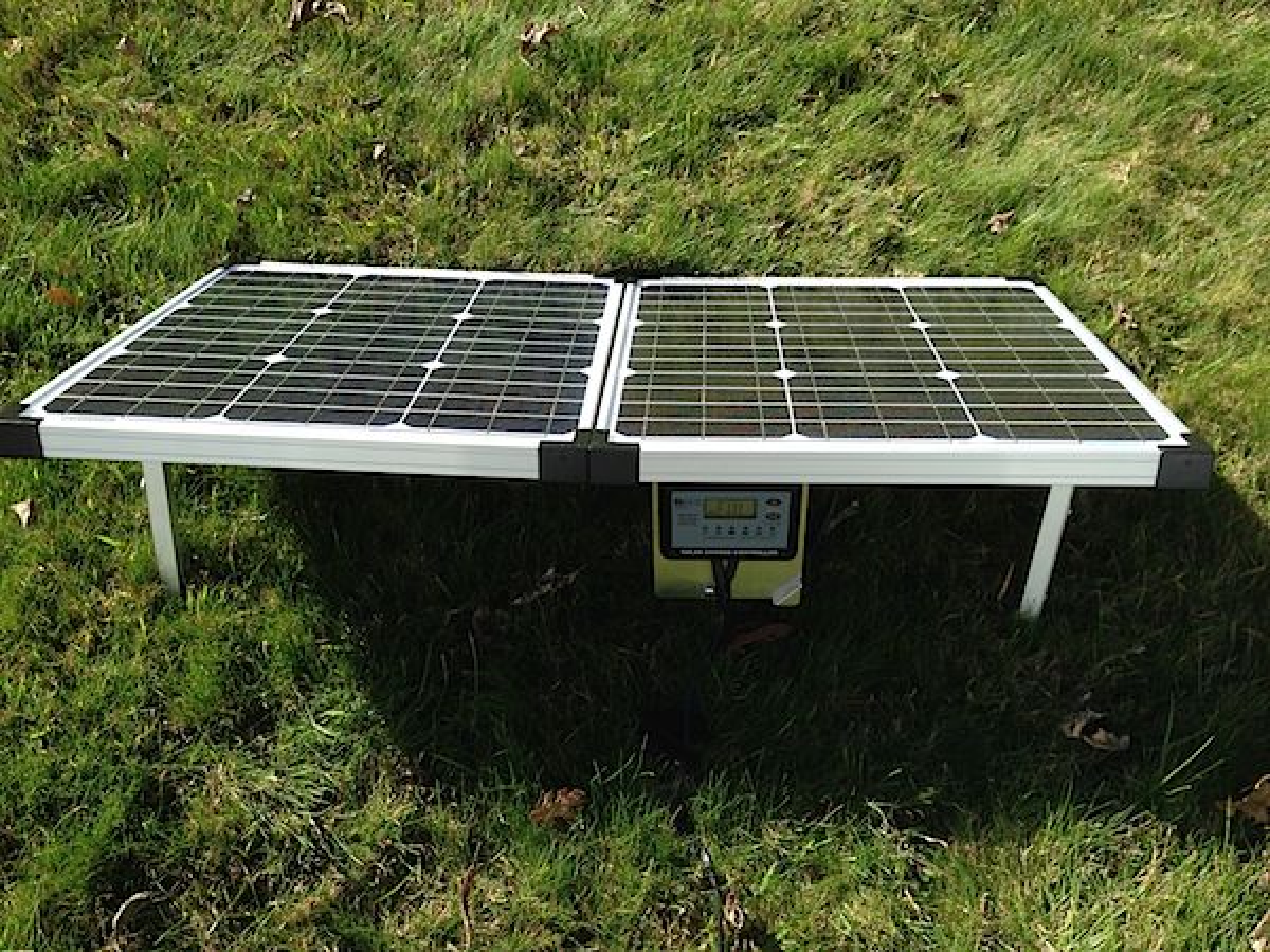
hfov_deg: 55.4
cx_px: 635
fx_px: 1211
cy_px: 476
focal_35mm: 33
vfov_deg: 42.9
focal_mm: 4.12
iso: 50
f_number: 2.4
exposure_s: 1/653
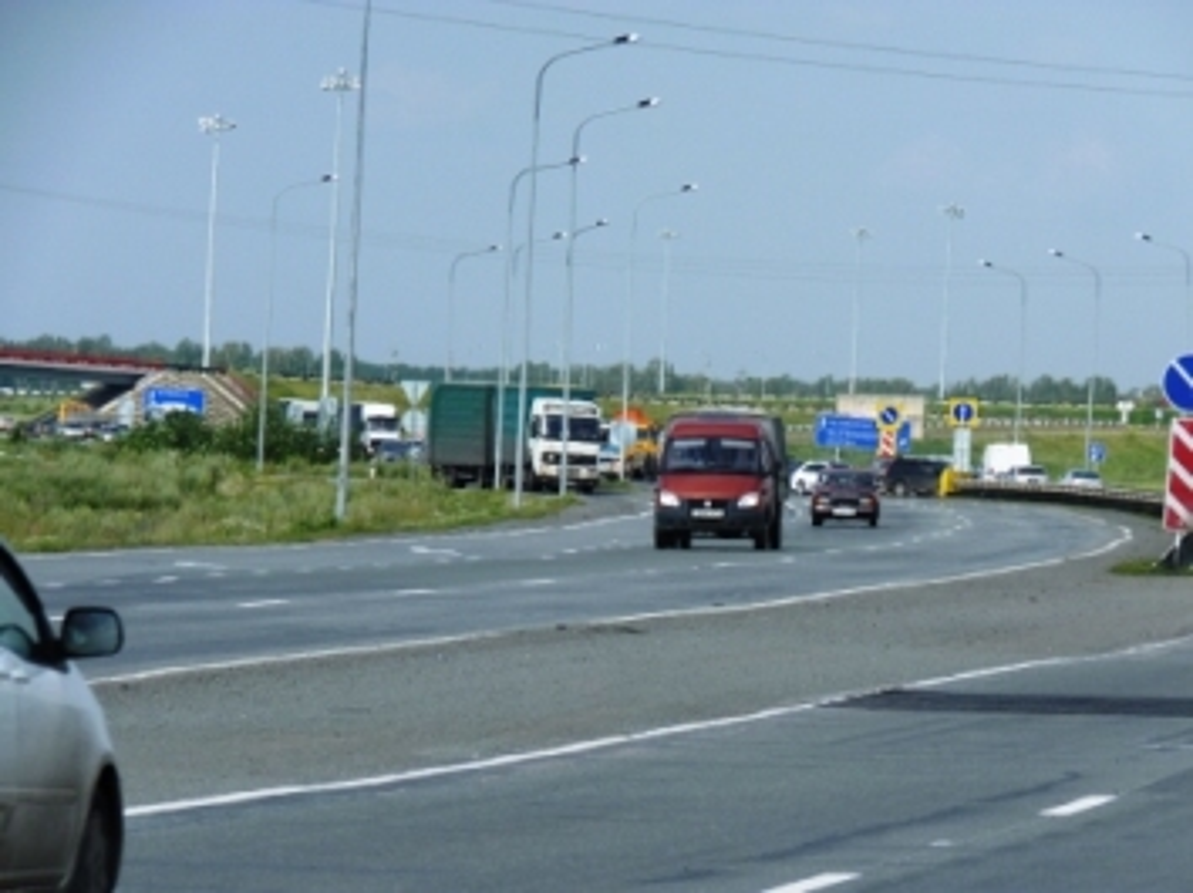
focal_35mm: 299
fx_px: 10298
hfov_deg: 6.6
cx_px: 596
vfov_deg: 5.0
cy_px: 446
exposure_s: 1/400
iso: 80
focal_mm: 53.2
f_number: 5.6
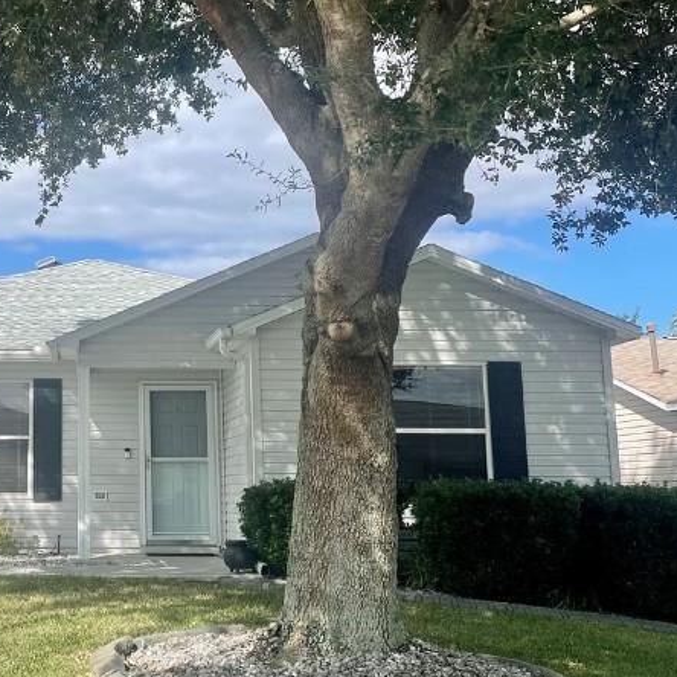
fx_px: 1173
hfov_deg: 30.6
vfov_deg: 32.2
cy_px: 291
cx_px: 50
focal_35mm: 53
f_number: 1.6
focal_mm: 4.2
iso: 32
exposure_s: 1/3731
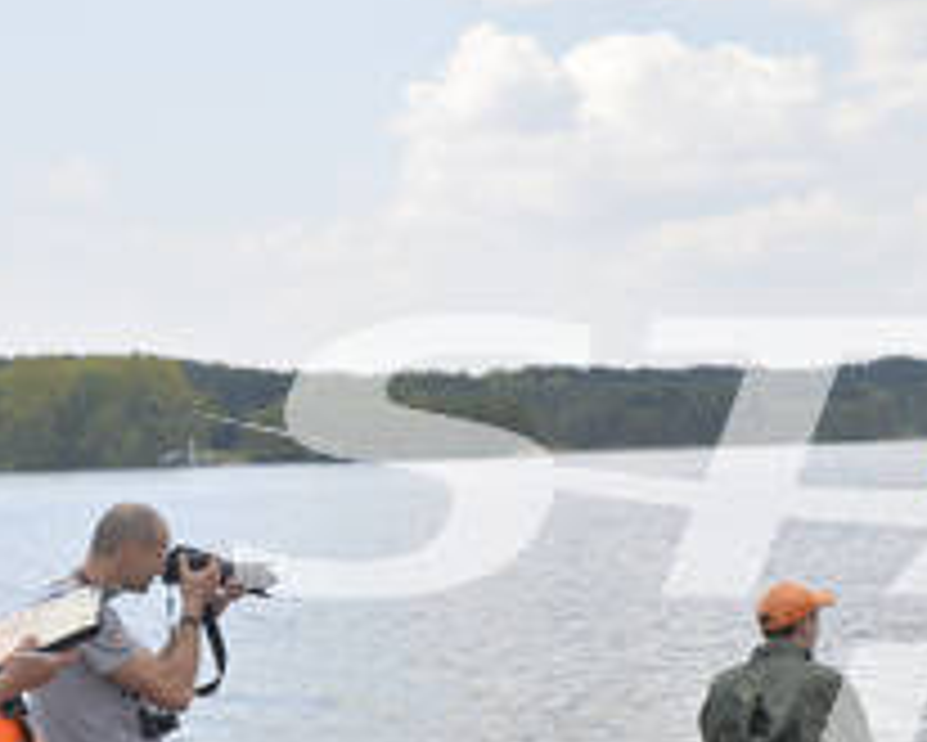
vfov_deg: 15.0
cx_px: 1418
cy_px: 564
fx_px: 2800
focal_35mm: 102
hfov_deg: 16.9
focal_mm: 35
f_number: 5.6
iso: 400
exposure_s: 1/1600
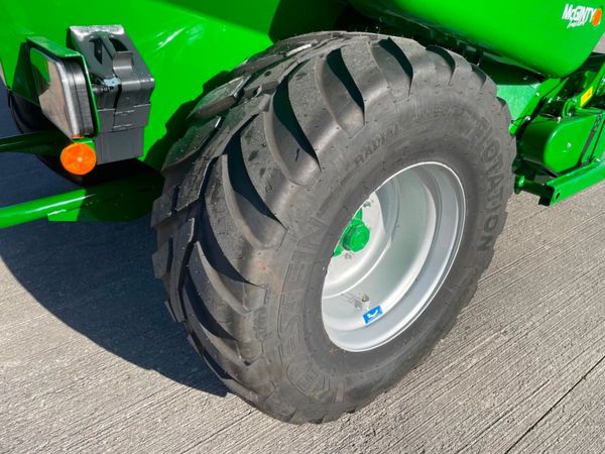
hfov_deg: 67.3
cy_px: 227
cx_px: 302
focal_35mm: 26
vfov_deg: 53.1
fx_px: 454
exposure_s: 1/1553
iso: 32
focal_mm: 4.2
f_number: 1.6
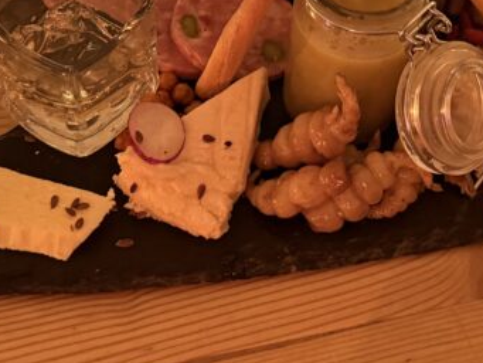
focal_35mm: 72
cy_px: -82
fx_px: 1005
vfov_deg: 19.2
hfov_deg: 26.5
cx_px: 391
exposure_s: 1/33
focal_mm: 6.76
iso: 640
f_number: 1.78
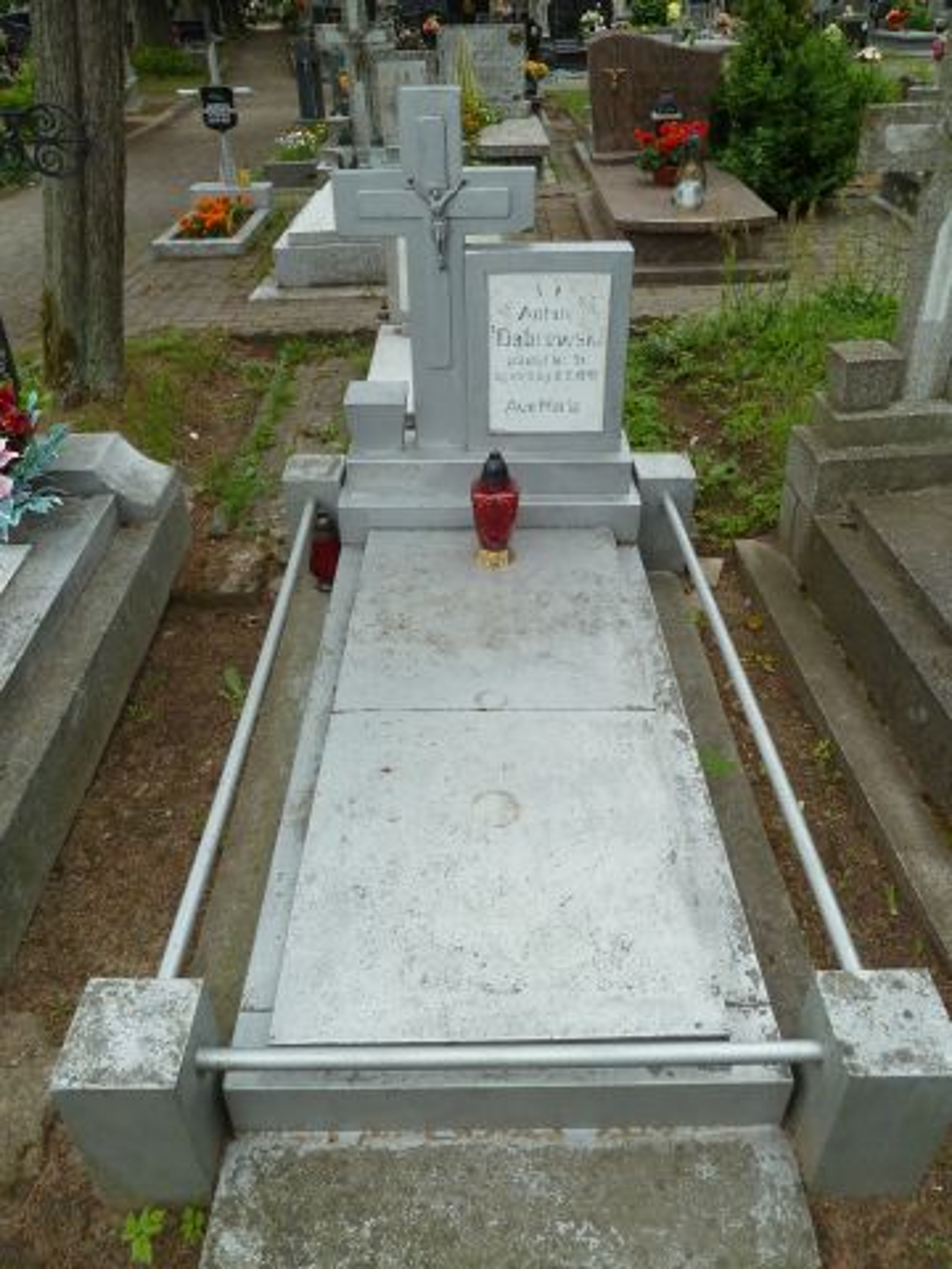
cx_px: 476
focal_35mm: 25
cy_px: 634
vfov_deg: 69.4
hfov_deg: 54.9
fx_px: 917
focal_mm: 4.1
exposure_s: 1/250
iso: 80
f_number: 4
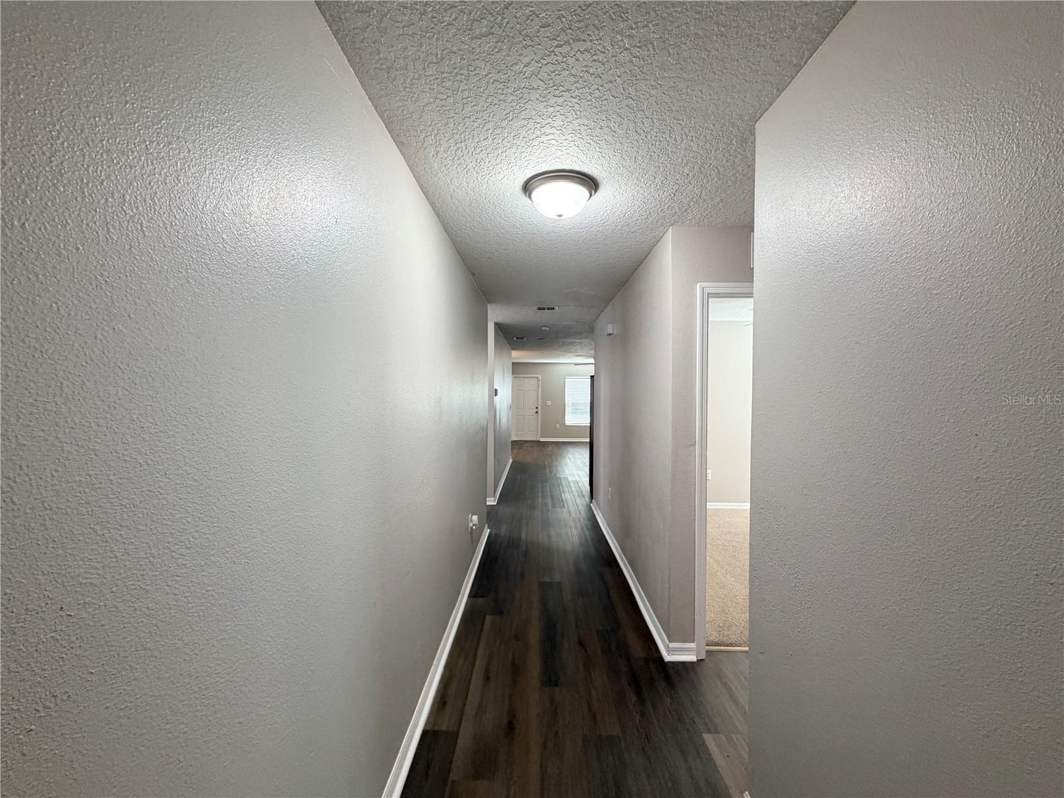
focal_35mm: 14
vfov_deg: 85.7
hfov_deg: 102.1
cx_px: 532
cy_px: 399
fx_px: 430
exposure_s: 1/60
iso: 320
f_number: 2.2
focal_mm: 2.22
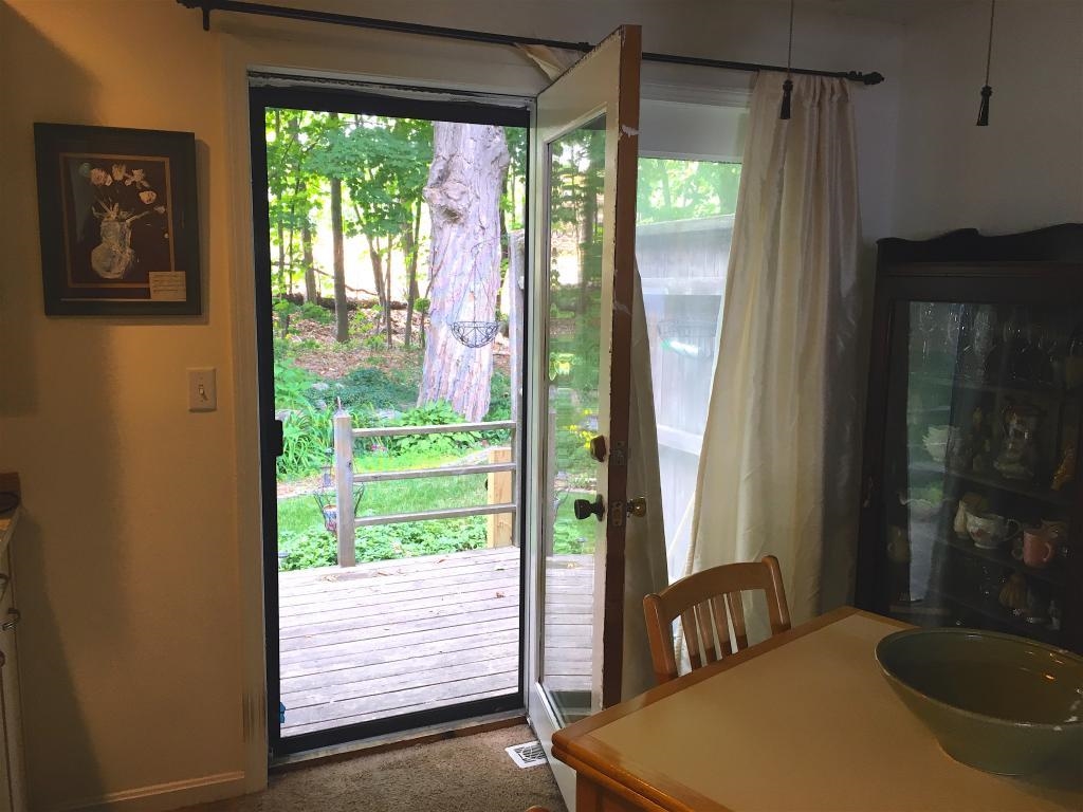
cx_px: 542
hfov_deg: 61.7
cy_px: 406
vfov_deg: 48.2
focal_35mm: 29
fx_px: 907
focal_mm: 4.15
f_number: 2.2
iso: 40
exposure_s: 1/33
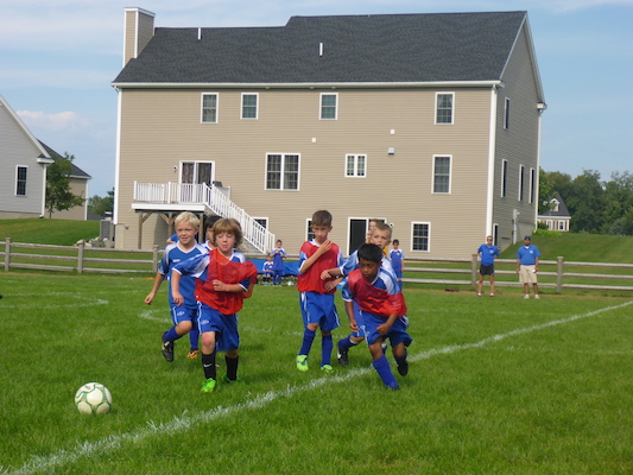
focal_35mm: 86
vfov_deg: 17.2
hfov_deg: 22.8
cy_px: 238
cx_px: 316
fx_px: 1573
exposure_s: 1/500
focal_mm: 15.3
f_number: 5.6
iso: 160
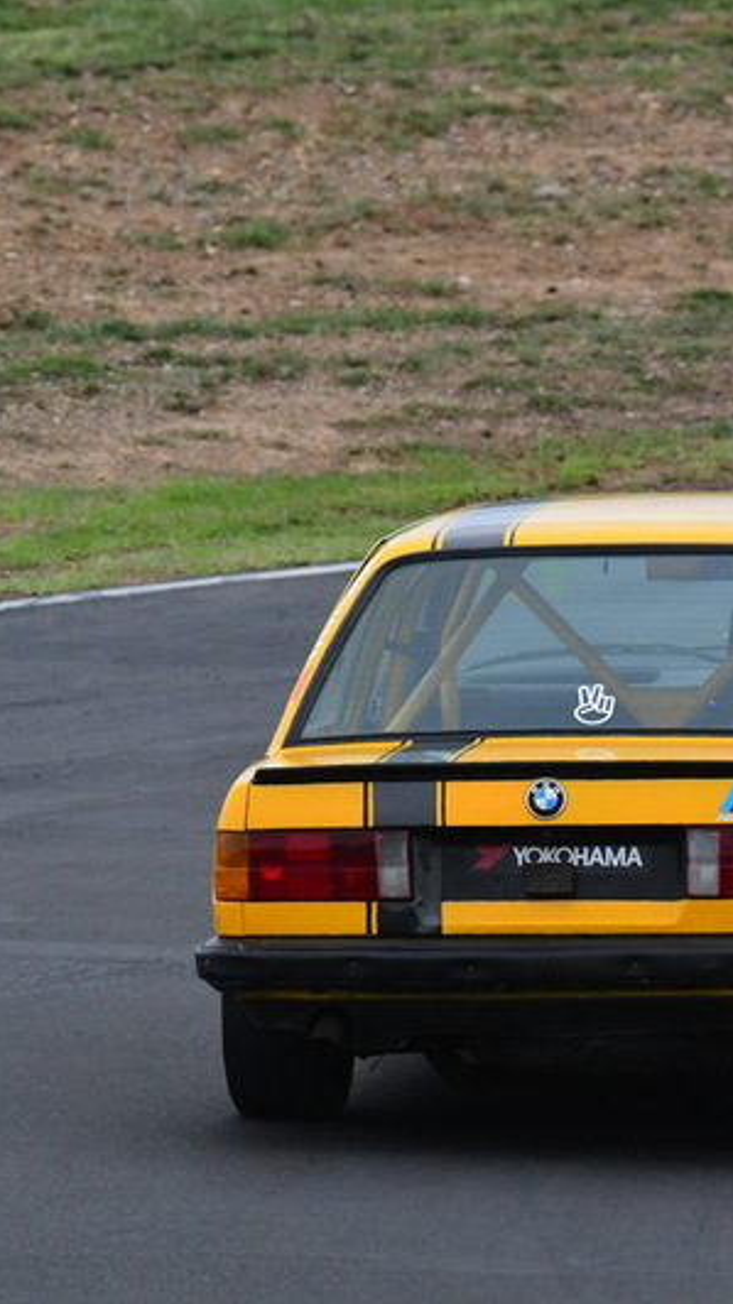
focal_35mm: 946
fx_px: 32708
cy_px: 652
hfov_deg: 1.3
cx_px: 775
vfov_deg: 2.3
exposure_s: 1/640
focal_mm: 400
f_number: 10
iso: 2000
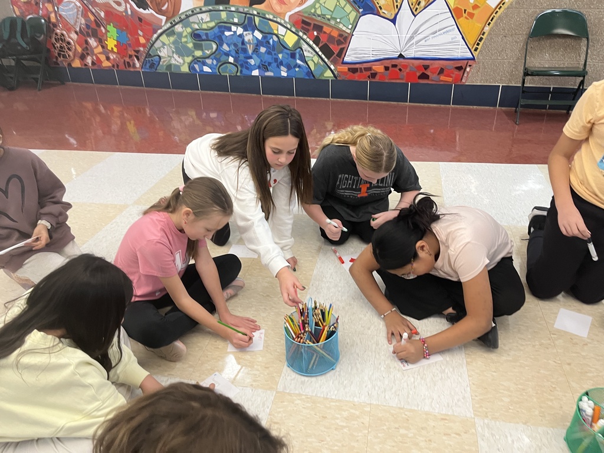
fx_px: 454
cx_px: 302
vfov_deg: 53.1
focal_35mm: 26
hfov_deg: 67.3
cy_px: 226
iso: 200
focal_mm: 5.1
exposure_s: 1/60
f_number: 1.6
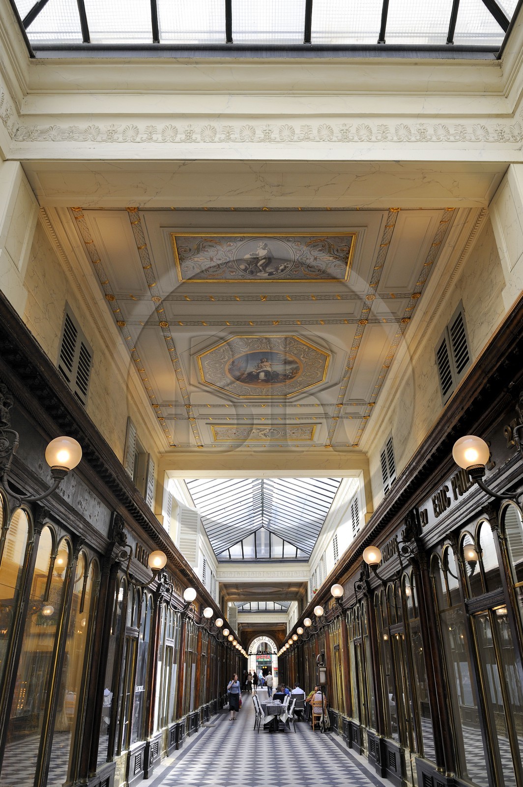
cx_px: 262
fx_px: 568
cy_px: 394
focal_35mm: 26
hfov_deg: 49.5
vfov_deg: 69.4
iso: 400
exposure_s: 1/60
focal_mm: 26
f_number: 6.3
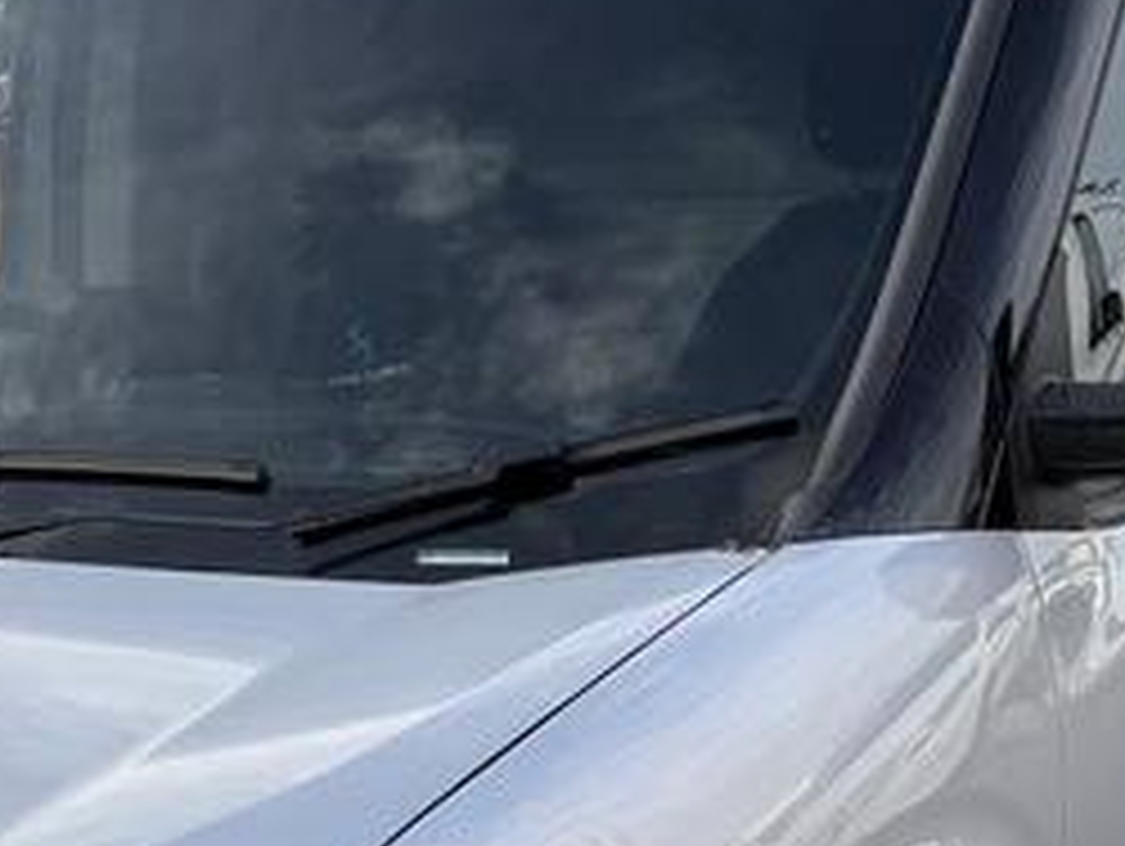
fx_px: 3025
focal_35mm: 93
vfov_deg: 15.6
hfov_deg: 20.6
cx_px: 112
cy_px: 873
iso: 50
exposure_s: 1/810
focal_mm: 5.96
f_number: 1.6
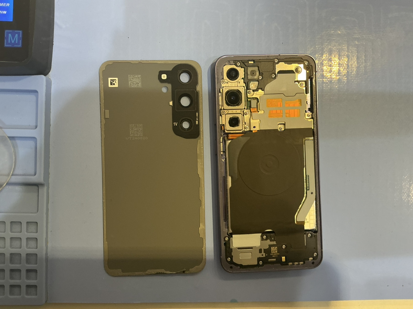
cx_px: 206
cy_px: 154
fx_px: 346
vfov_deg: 48.2
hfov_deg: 61.7
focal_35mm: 29
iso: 125
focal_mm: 3
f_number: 1.8
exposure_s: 1/60
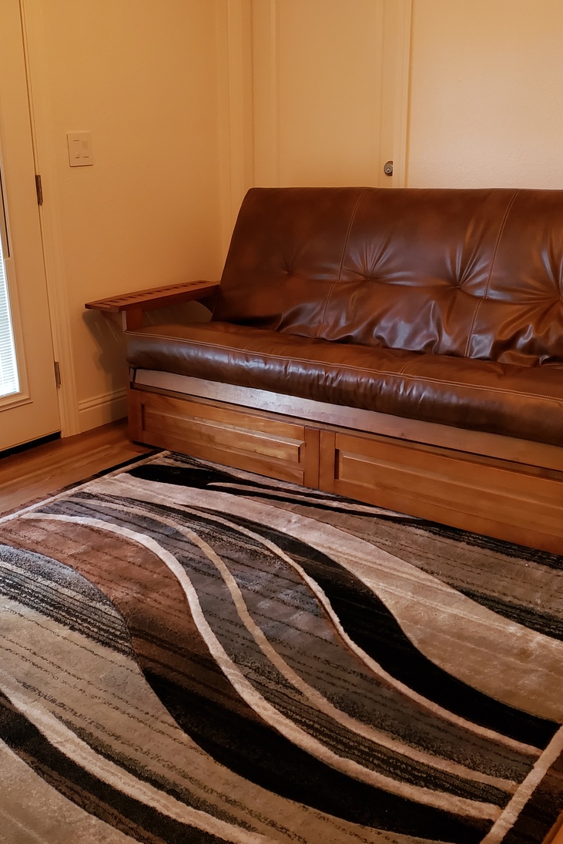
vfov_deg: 51.9
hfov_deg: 35.8
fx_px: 868
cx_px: 218
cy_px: 432
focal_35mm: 37
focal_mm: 4.3
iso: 320
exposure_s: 1/60
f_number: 1.5
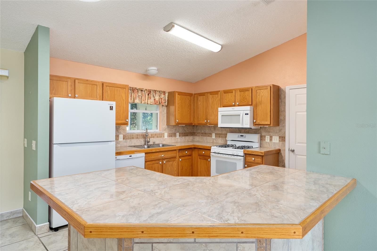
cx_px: 188
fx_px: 230
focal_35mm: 22
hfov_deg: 78.6
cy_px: 126
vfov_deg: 57.2
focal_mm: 22
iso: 320
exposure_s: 1/15
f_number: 7.1
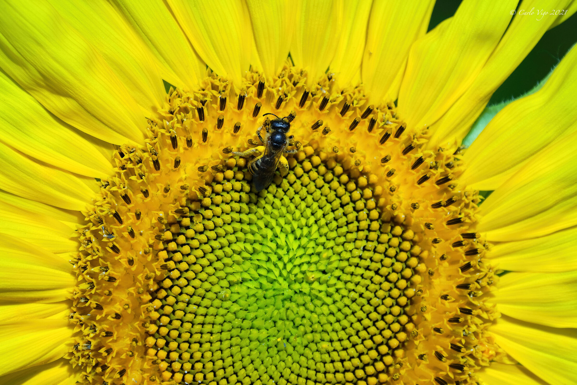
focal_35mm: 840
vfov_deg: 1.6
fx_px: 13462
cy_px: 192
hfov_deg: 2.5
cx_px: 288
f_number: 8
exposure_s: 1/2000
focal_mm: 560
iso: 640
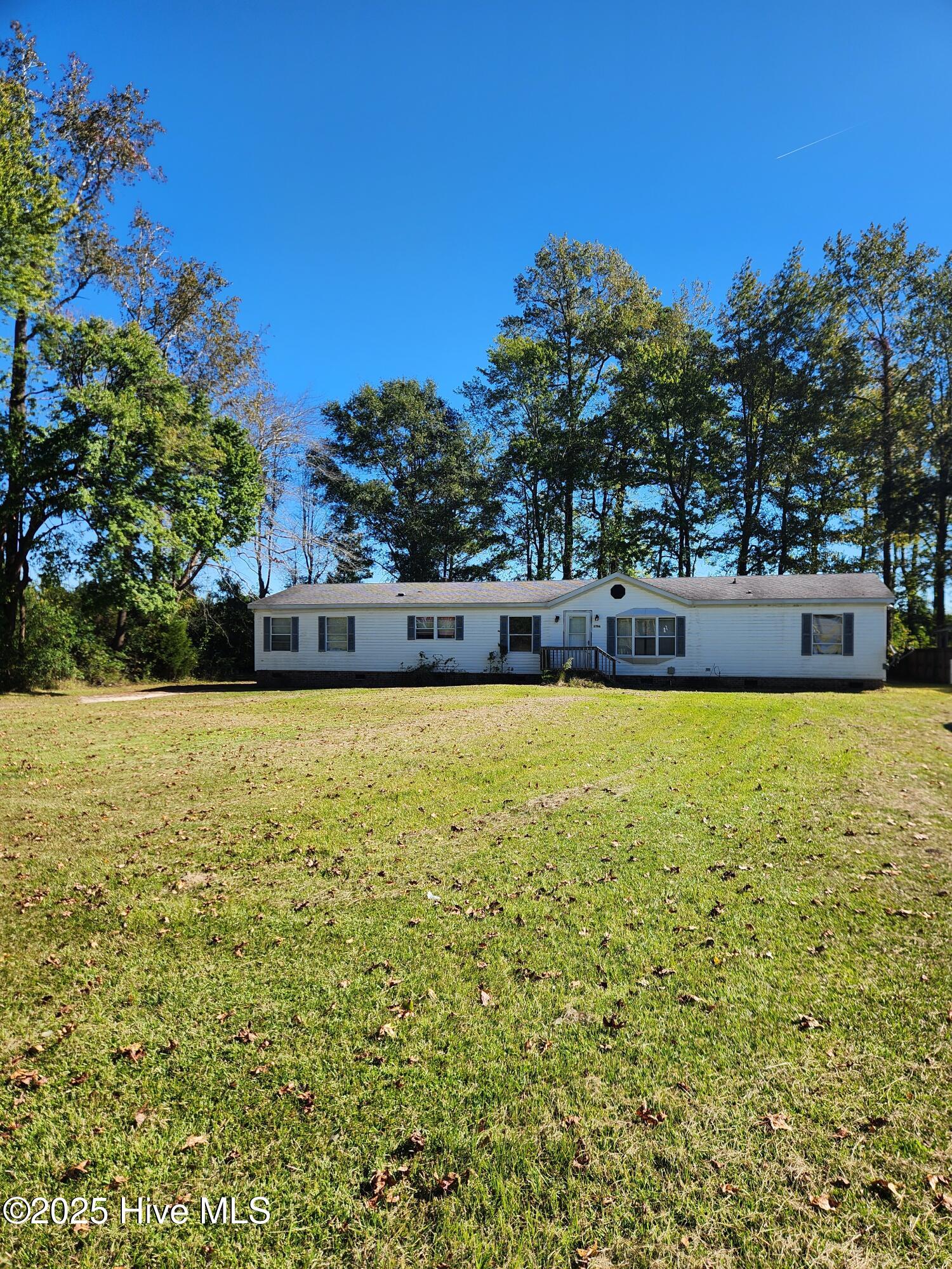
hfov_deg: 58.9
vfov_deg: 73.9
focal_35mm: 23
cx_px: 476
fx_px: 843
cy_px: 634
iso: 20
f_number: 1.8
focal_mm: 5.4
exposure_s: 1/1019
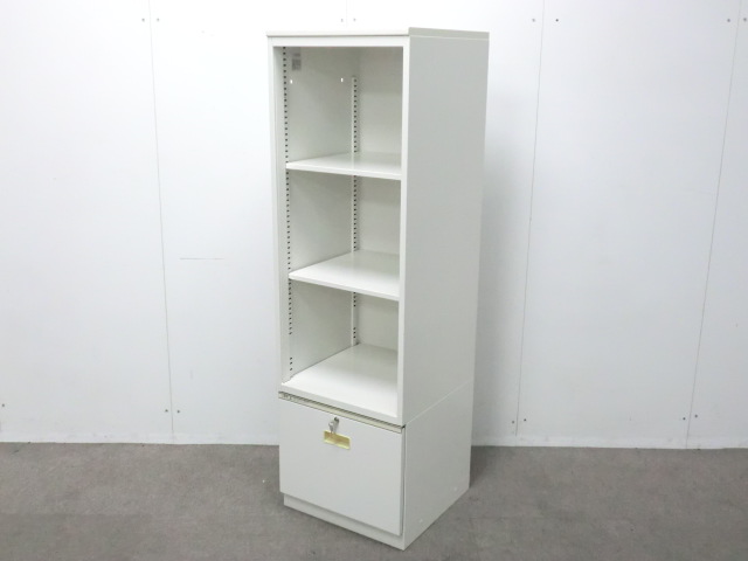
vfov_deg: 37.7
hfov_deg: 49.0
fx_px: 821
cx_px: 374
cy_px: 280
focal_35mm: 38
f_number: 3.9
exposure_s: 1/50
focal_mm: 6.9
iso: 800
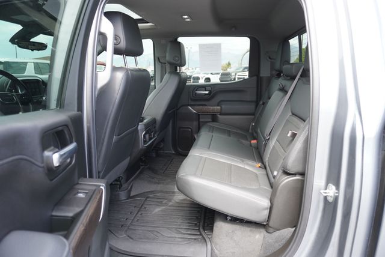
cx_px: 192
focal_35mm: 24
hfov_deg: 73.7
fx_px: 257
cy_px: 128
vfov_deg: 53.2
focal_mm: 16
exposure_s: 1/60
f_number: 4
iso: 125
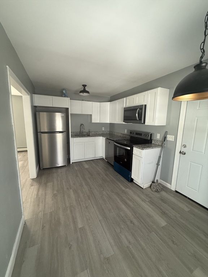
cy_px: 138
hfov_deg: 85.7
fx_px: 112
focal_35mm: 14
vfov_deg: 102.1
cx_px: 104
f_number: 2.2
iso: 250
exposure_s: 1/99
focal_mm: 2.22
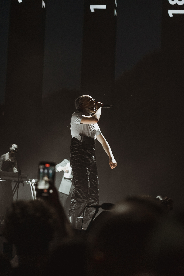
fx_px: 805
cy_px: 138
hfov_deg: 13.0
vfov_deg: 19.5
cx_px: 92
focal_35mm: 105
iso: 3200
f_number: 4
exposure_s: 1/250
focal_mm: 105
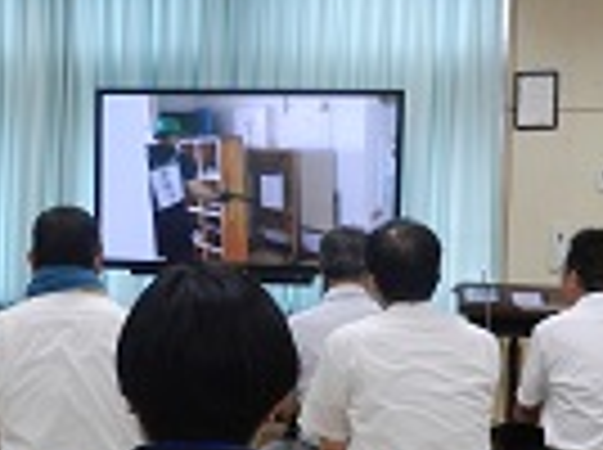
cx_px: 180
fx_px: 1269
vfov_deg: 20.0
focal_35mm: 73
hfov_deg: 26.5
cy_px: 310
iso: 160
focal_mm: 5
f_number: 3.6
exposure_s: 1/30
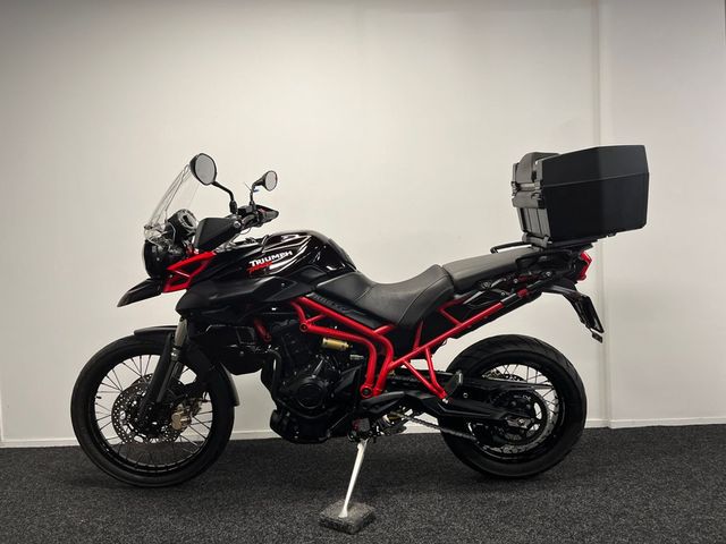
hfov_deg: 67.3
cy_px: 272
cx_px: 363
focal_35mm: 26
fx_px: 545
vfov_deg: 53.1
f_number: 1.6
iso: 125
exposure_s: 1/100
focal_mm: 5.1
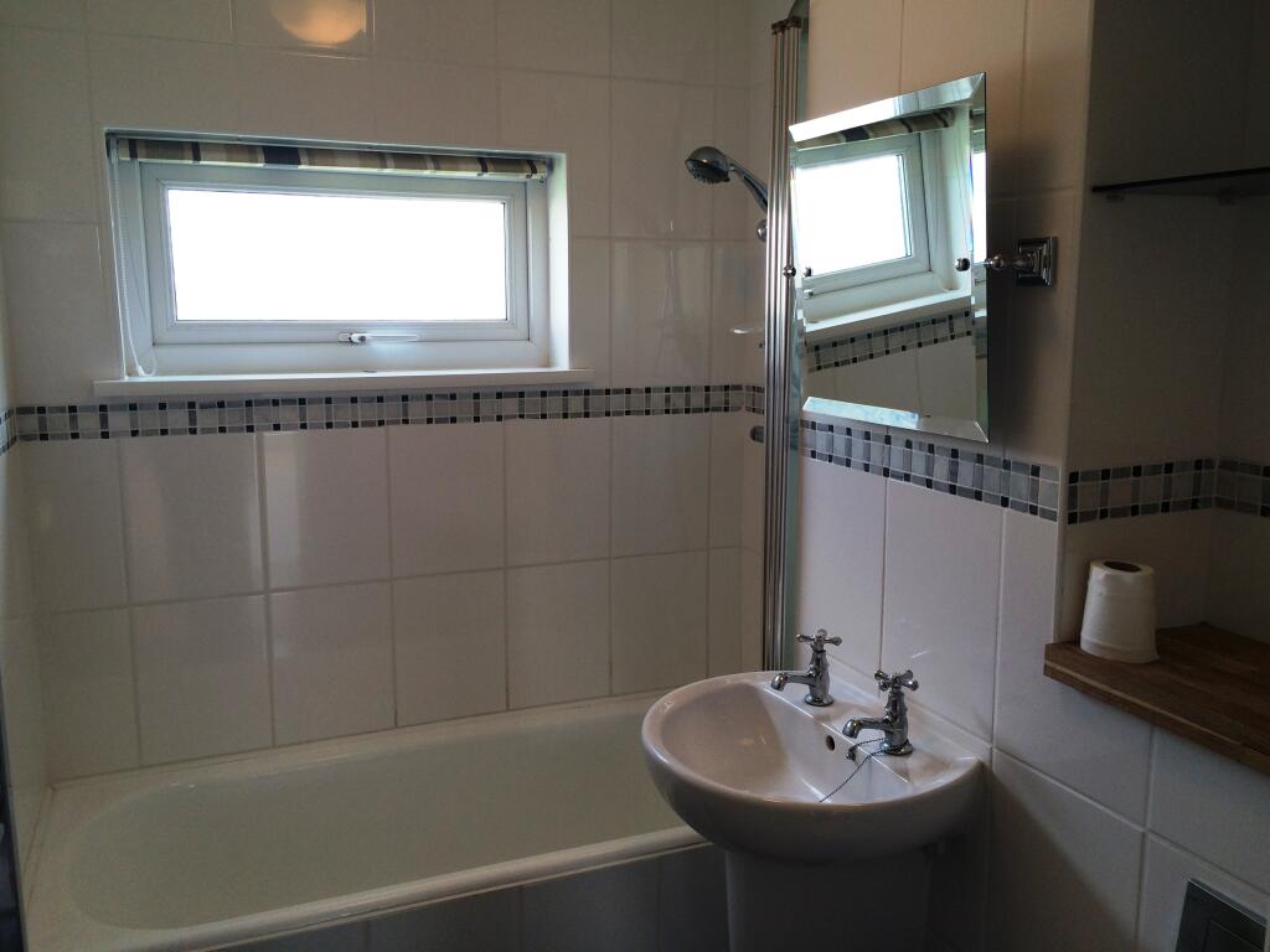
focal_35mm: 29
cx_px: 635
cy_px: 476
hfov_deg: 61.7
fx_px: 1064
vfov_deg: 48.2
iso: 40
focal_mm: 4.15
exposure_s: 1/100
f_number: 2.2
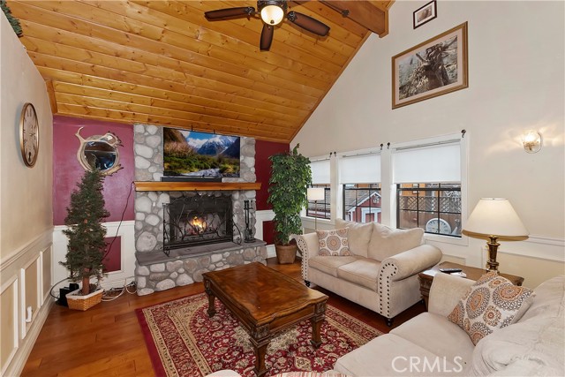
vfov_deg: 77.4
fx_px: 235
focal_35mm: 15
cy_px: 188
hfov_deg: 100.4
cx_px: 282
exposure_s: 1/30
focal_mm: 10
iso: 400
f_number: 8
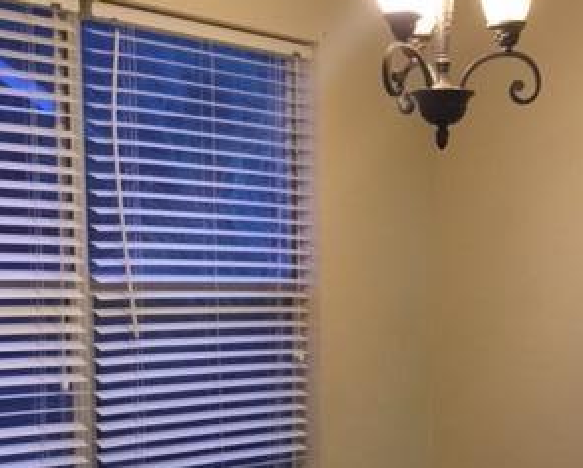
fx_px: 1140
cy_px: 446
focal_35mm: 66
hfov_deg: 28.2
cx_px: 442
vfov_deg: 22.5
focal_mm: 3.3
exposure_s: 1/20
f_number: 2.4
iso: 200
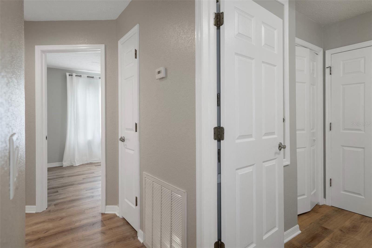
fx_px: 207
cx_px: 186
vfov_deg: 61.9
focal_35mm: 20
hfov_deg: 84.0
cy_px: 124
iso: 400
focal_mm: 20
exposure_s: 1/1.25
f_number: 8
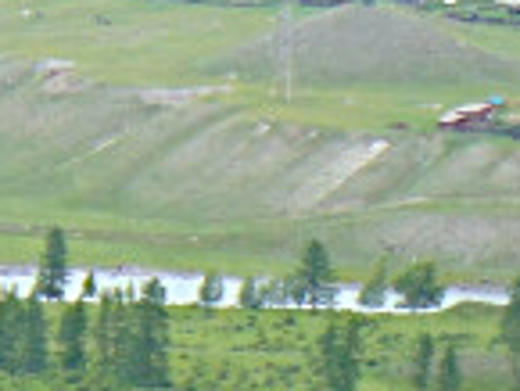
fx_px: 4976
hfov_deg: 6.0
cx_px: 169
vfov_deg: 4.5
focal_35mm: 331
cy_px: 692
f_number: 3.6
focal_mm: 10.8
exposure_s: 1/60
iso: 80
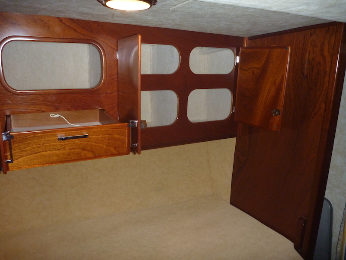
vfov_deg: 49.7
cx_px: 173
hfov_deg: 63.4
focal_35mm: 28
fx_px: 280
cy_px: 130
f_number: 3.3
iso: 250
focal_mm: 4.9
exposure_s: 1/30
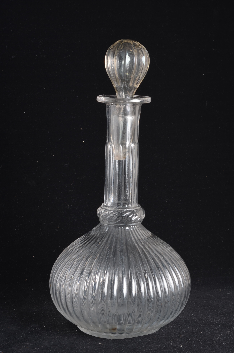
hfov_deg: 18.1
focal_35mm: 75
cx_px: 117
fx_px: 735
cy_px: 176
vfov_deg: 27.0
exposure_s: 1/125
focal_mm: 50
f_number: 11
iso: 100
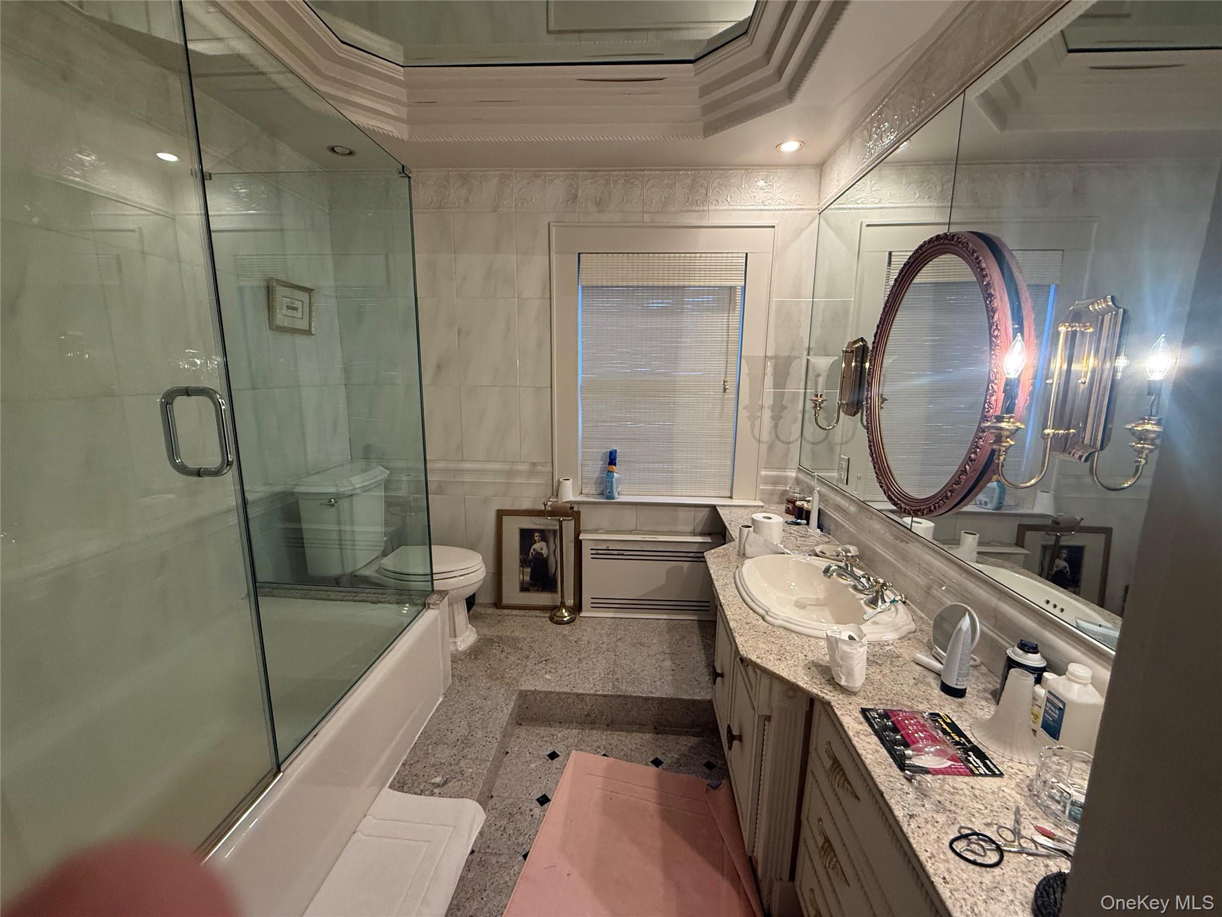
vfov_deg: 85.7
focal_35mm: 14
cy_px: 458
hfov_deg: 102.1
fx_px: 494
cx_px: 611
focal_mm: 2.22
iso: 250
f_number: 2.2
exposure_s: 1/60
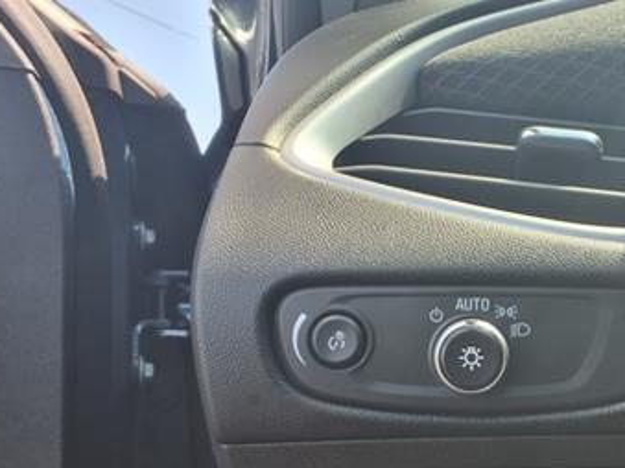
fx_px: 920
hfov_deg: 36.5
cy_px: 354
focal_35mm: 51
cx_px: 478
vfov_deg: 28.1
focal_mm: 3.58
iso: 40
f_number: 1.9
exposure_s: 1/270
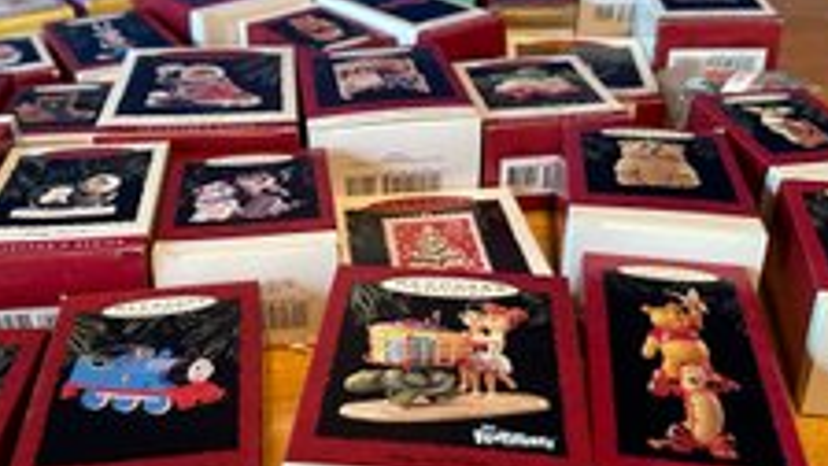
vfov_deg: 29.7
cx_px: 335
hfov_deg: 50.2
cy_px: 198
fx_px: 878
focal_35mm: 40
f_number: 1.78
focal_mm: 6.86
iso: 400
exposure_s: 1/60
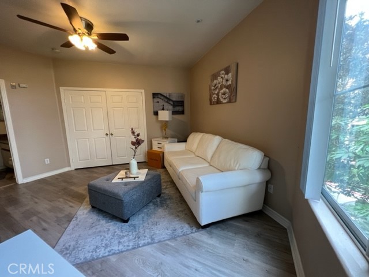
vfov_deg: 89.9
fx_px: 139
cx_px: 184
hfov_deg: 106.2
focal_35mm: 13
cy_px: 138
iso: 200
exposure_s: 1/60
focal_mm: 1.57
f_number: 1.8
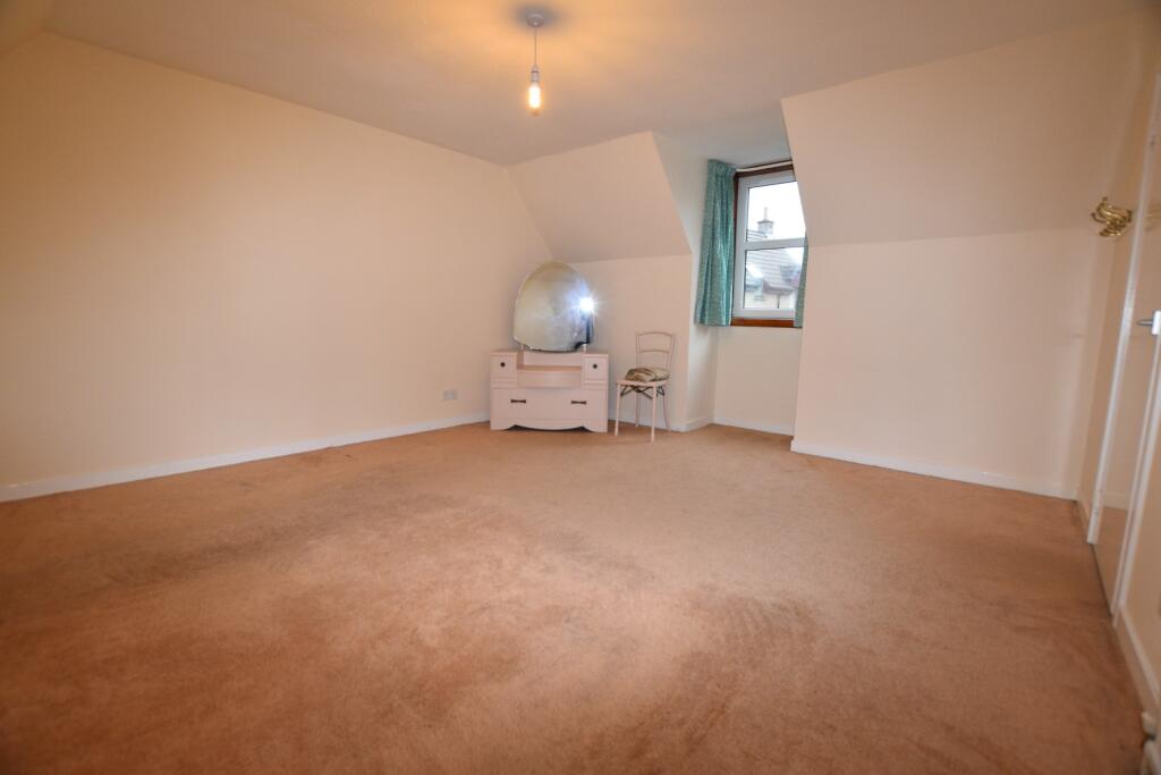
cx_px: 580
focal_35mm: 15
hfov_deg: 100.4
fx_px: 484
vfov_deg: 77.3
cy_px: 388
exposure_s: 1/80
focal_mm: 10
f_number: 4.5
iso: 800
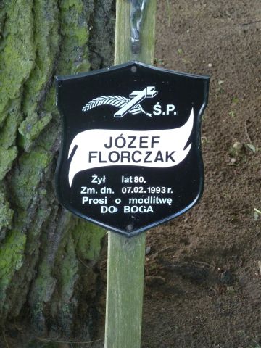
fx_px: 1377
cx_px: 130
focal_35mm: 137
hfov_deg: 10.8
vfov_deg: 14.4
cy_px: 174
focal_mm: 22.5
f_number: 4.5
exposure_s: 1/40
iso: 250
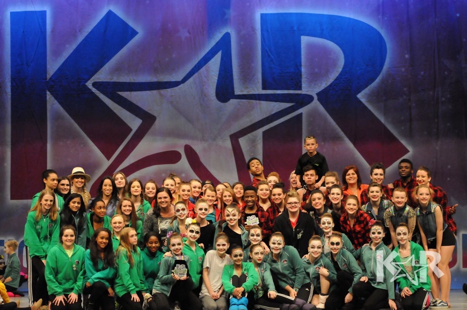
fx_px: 1749
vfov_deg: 10.1
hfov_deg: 15.2
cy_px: 155
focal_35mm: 135
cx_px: 234
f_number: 3.2
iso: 3200
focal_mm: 90
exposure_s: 1/800
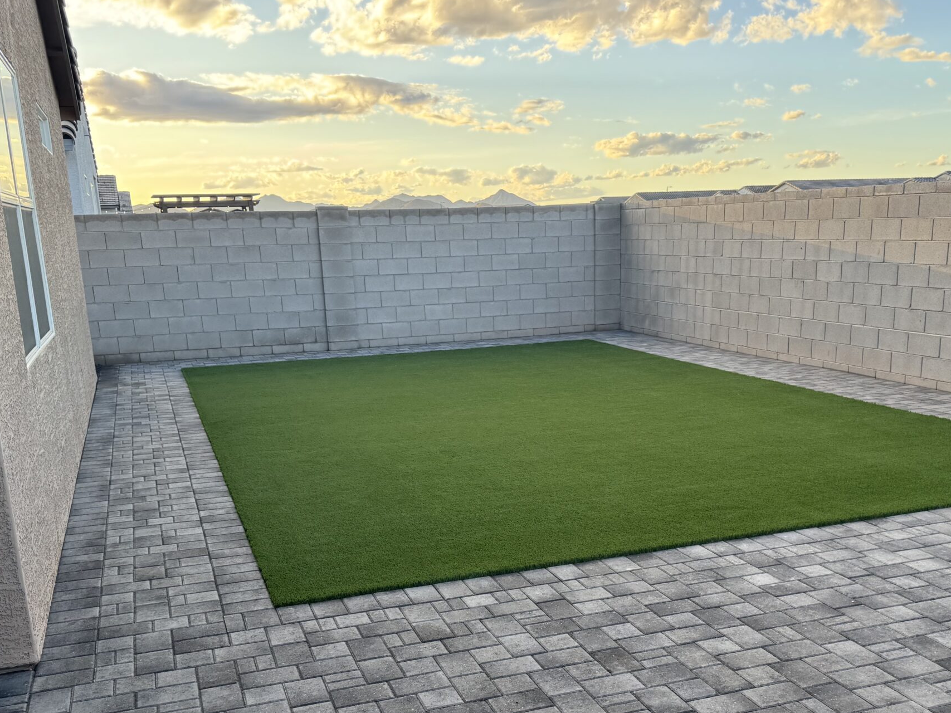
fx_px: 989
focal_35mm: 36
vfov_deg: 38.9
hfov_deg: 51.3
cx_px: 520
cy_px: 504
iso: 80
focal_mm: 6.76
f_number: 1.78
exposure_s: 1/334
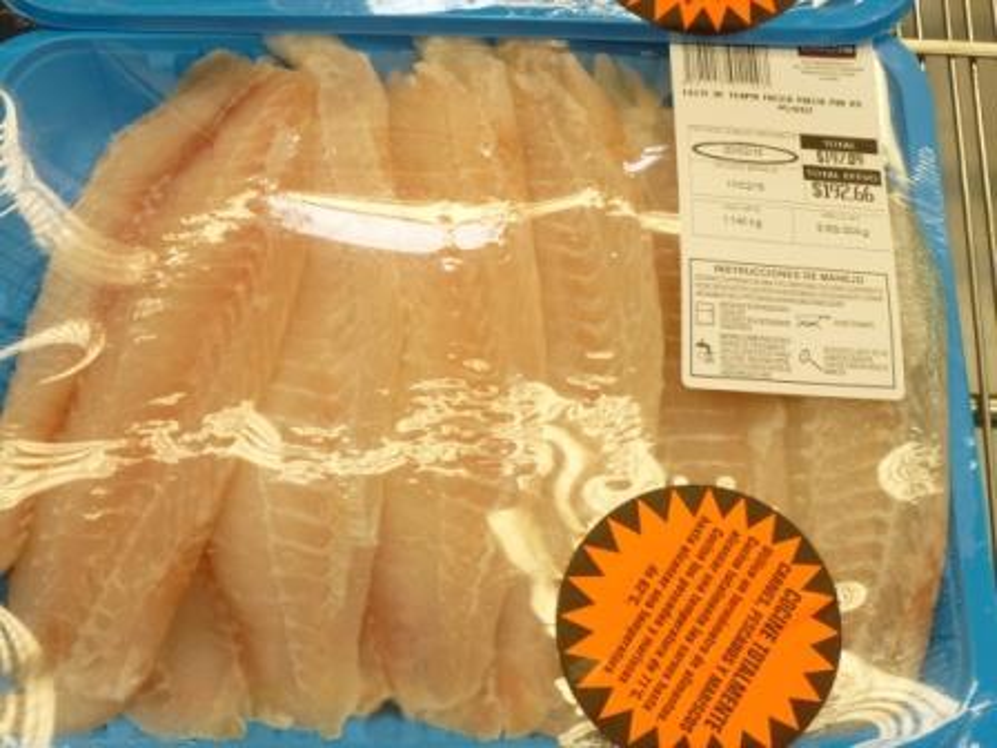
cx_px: 498
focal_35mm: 55
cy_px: 374
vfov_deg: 26.6
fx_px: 1584
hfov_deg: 34.9
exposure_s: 1/60
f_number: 4.2
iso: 200
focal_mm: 9.9
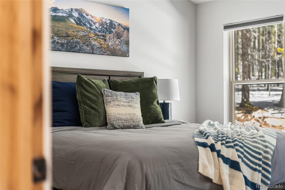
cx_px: 142
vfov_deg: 27.0
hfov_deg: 39.6
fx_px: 396
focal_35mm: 50
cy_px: 95
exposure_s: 1/250
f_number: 1.8
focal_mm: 50
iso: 1600
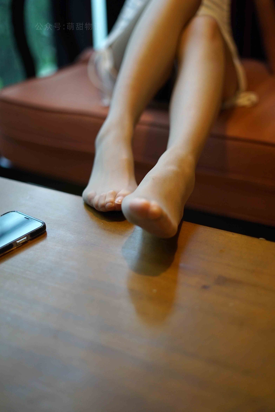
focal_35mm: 50
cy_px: 206
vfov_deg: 39.6
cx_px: 138
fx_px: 572
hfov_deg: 27.0
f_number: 1.8
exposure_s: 1/400
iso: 1000
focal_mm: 50
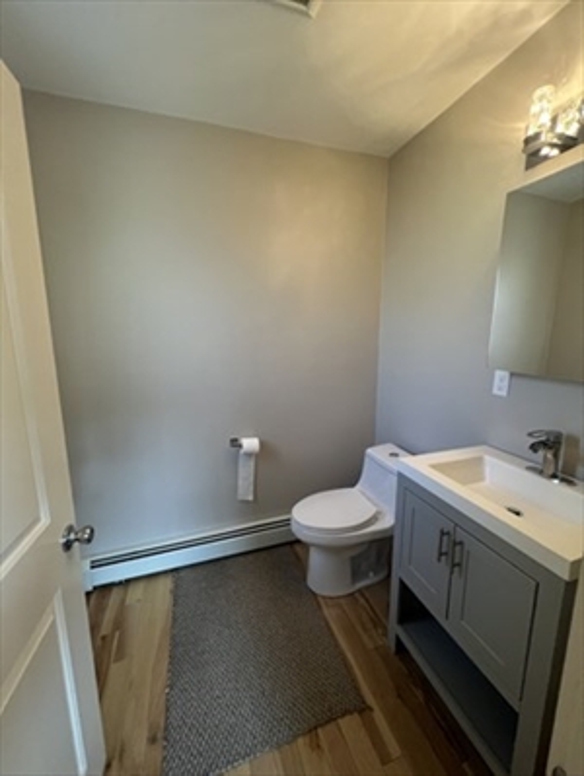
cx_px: 292
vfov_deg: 106.1
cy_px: 388
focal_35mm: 13
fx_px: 292
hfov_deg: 90.0
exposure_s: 1/120
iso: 250
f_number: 1.8
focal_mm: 1.57
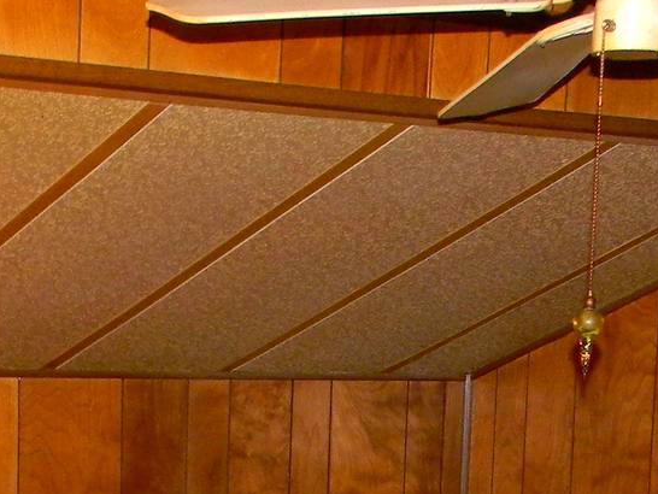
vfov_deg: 13.7
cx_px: 265
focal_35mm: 105
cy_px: 607
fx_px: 1997
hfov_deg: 18.7
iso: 254
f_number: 3.5
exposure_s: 1/26
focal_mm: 5
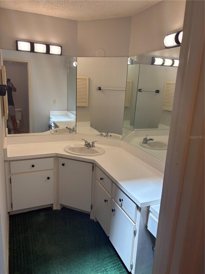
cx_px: 102
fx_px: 205
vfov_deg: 67.3
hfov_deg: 53.1
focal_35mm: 26
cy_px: 137
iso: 80
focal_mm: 5.96
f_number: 1.6
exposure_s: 1/156
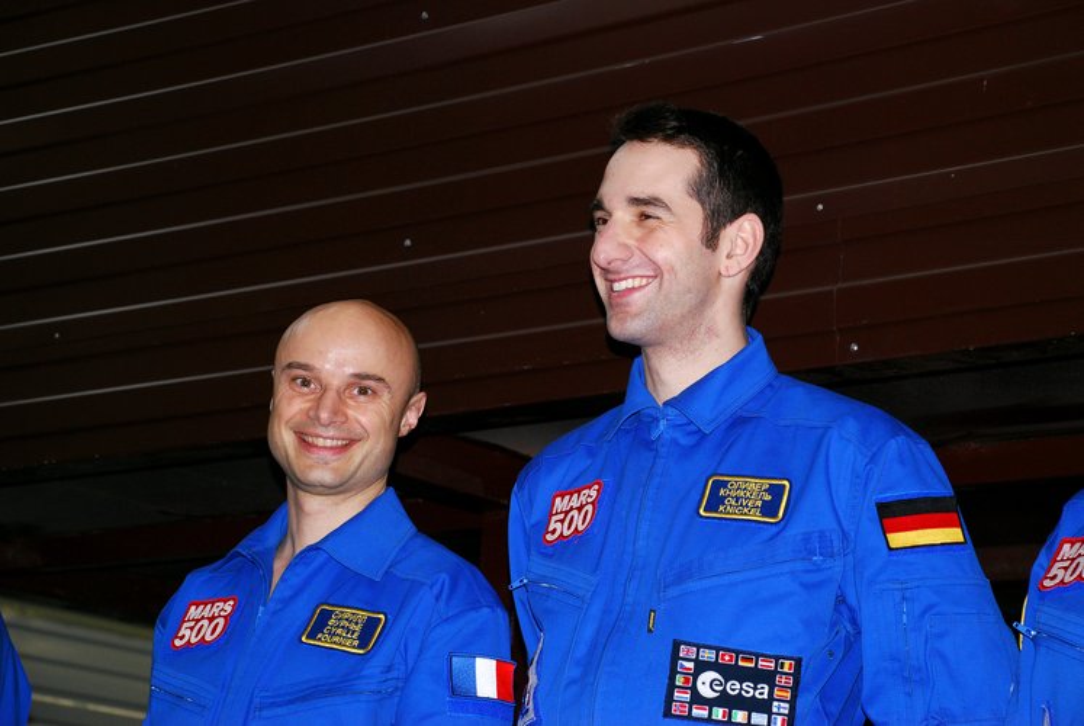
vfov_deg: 13.9
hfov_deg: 20.6
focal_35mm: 99
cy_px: 363
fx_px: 2984
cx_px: 542
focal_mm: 66
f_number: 5.3
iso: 500
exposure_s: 1/60
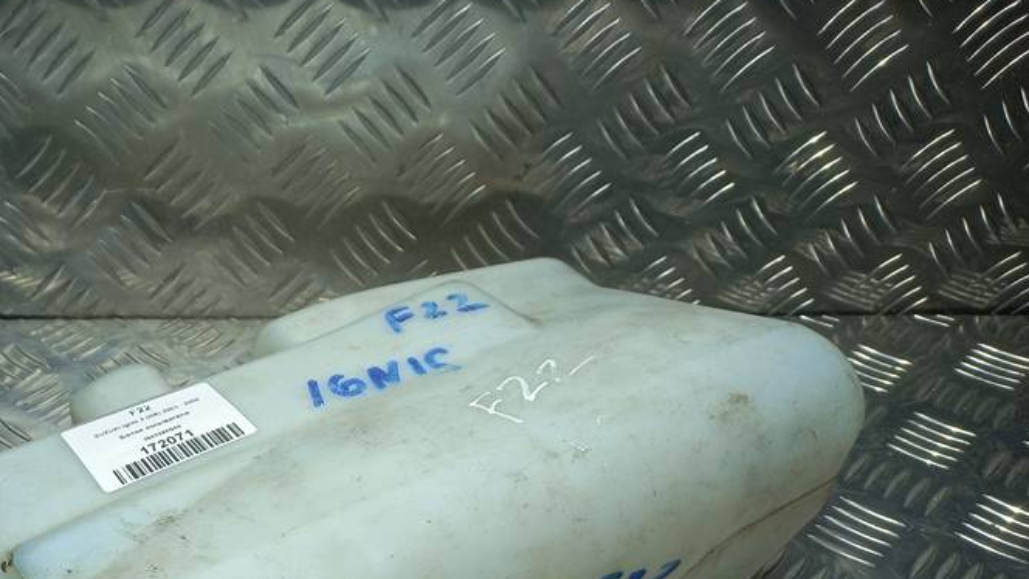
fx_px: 1146
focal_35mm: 42
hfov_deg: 46.4
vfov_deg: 26.9
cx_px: 245
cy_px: 574
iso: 40
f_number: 1.8
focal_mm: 4.6
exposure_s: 1/100
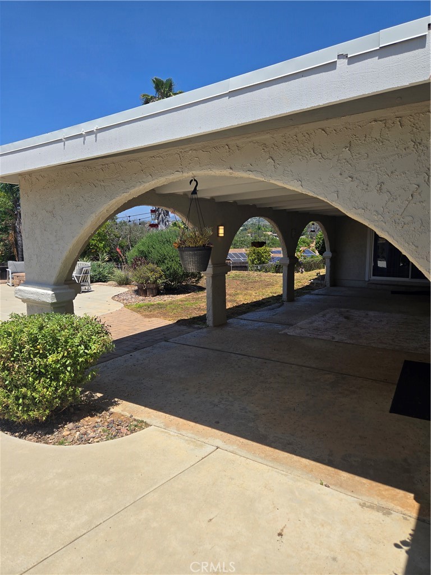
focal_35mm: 23
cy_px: 288
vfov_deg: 73.9
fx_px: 382
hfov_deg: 58.9
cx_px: 216
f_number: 1.8
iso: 25
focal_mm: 5.4
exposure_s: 1/1962
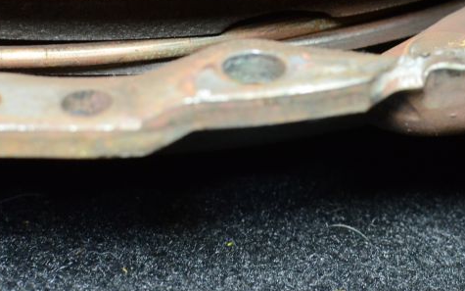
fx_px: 1459
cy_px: 4
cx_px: 362
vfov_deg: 11.3
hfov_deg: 18.0
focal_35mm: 115
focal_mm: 35
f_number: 5.6
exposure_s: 1/100
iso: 2000
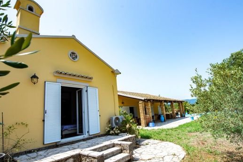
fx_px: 128
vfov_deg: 64.4
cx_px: 124
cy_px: 90
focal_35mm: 19
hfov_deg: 86.9
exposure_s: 1/400
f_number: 7.1
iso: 200
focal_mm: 14
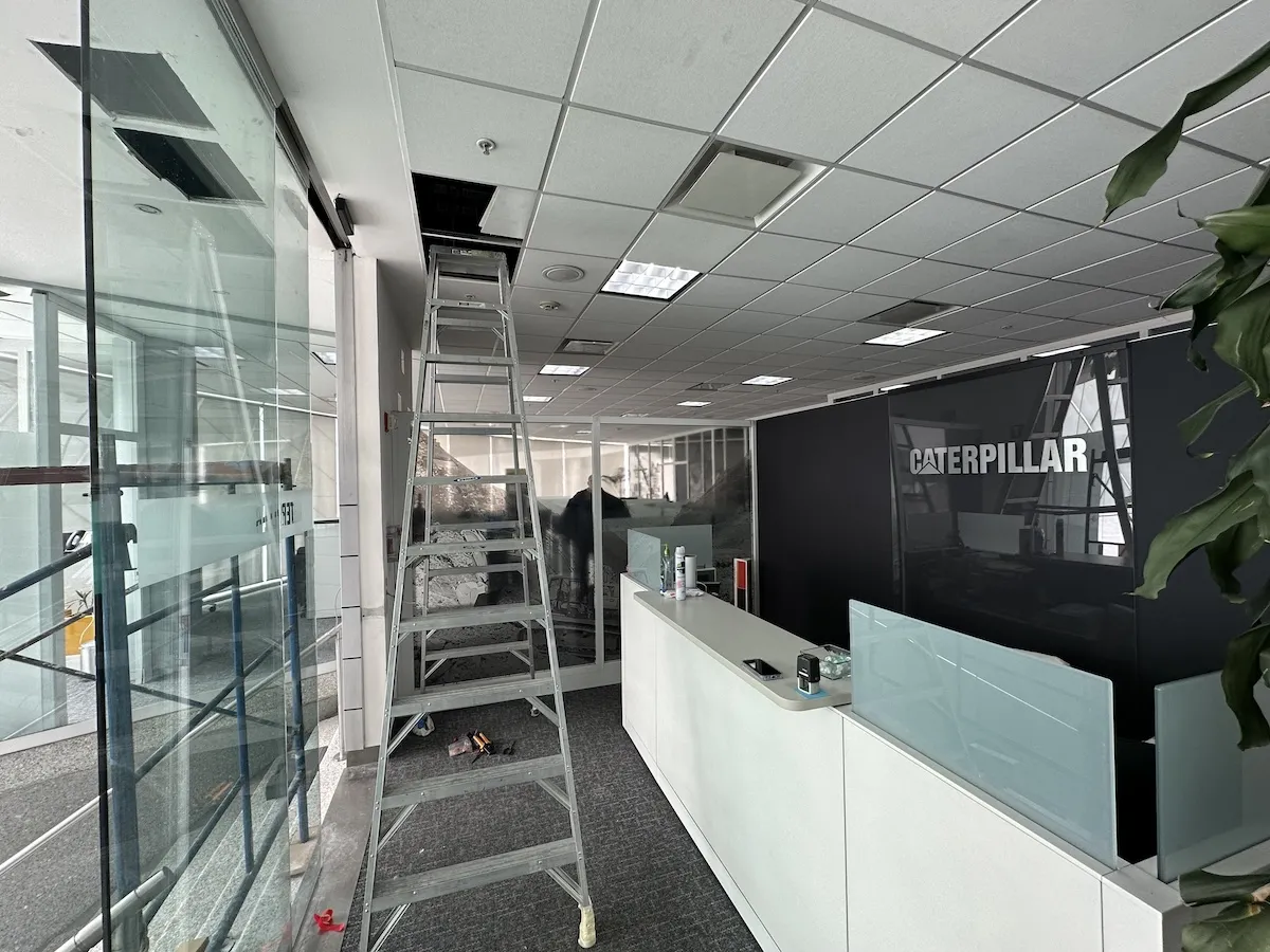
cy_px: 476
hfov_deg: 102.1
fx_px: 514
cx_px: 635
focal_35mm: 14
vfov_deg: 85.7
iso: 100
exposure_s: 1/120
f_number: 2.2
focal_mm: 2.22
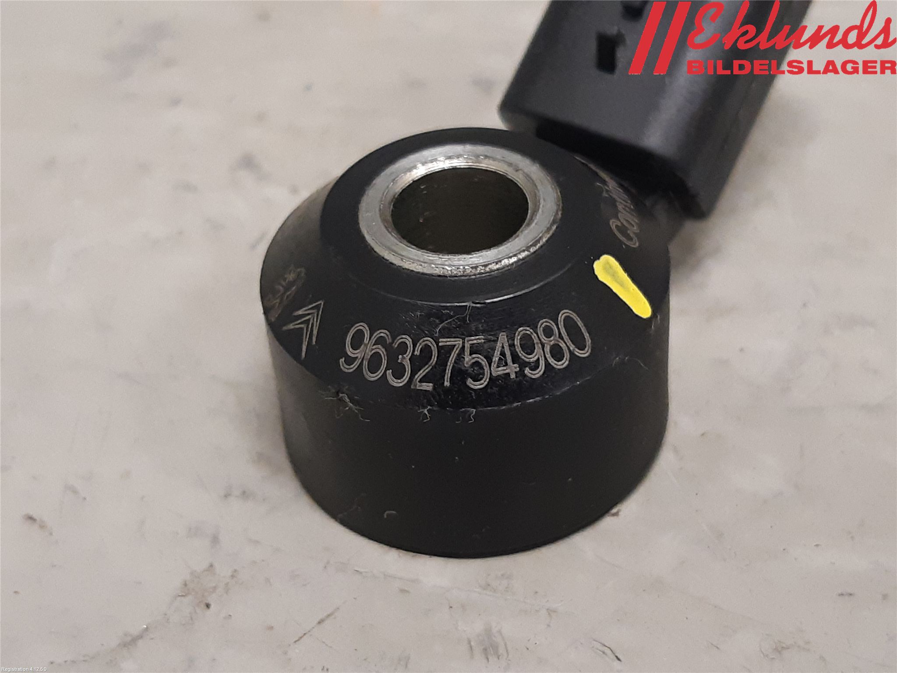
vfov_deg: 53.1
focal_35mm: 26
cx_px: 448
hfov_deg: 67.3
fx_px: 674
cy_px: 336
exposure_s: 1/50
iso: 250
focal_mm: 3.93
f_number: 1.7
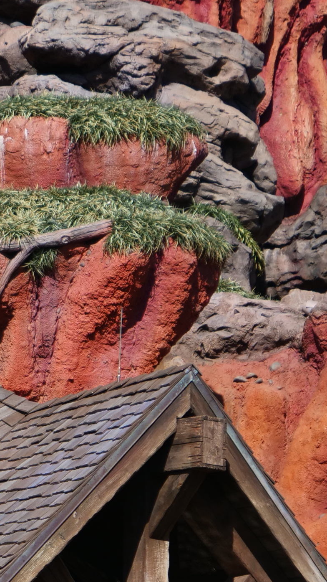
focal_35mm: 267
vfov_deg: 8.1
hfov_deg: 4.5
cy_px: 399
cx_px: -330
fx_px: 4114
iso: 200
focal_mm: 46
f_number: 3.9
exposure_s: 1/2000
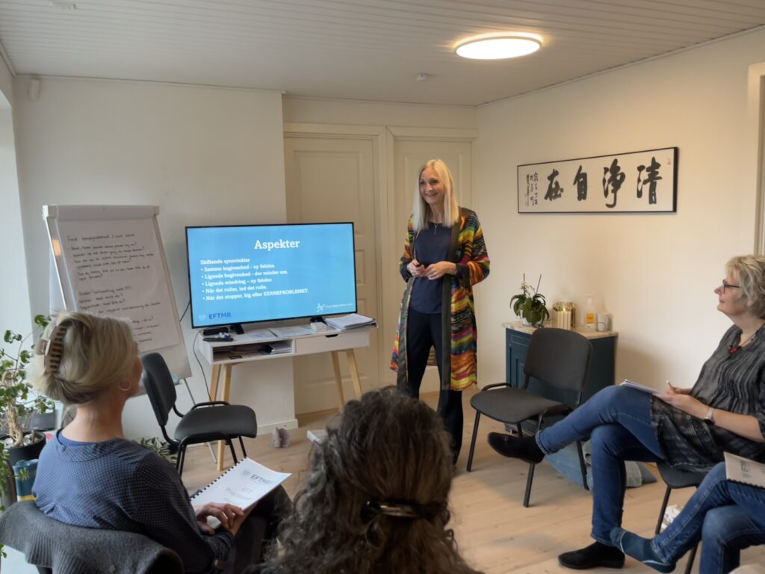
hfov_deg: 69.4
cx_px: 382
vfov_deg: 54.9
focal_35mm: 25
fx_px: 552
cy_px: 287
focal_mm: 5.1
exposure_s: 1/58
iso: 200
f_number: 1.6
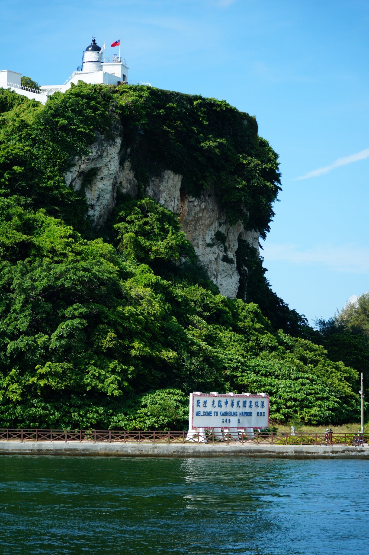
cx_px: 184
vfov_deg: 20.0
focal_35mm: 102
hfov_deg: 13.4
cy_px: 278
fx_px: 1572
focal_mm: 68
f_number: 4
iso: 100
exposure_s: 1/800
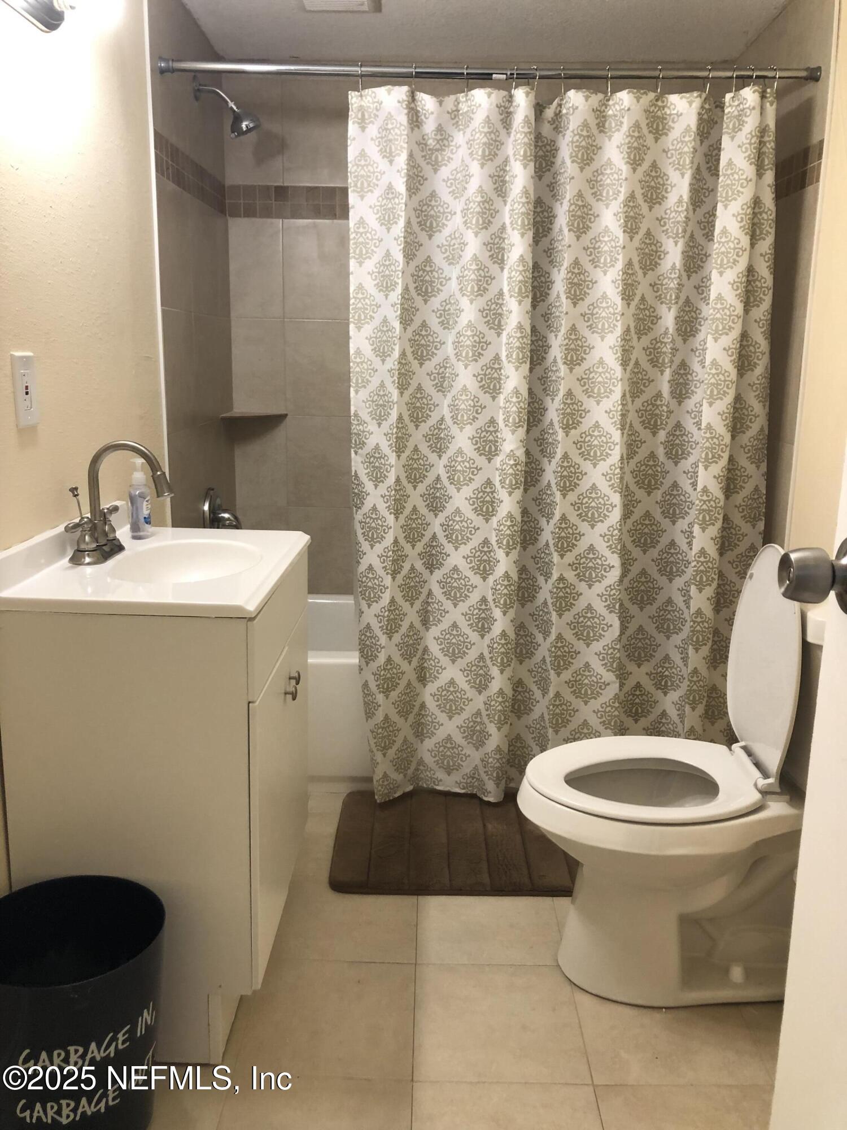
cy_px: 565
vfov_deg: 63.4
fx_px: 913
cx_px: 424
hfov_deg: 49.7
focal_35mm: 28
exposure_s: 1/30
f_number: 1.8
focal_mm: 3.99
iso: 40
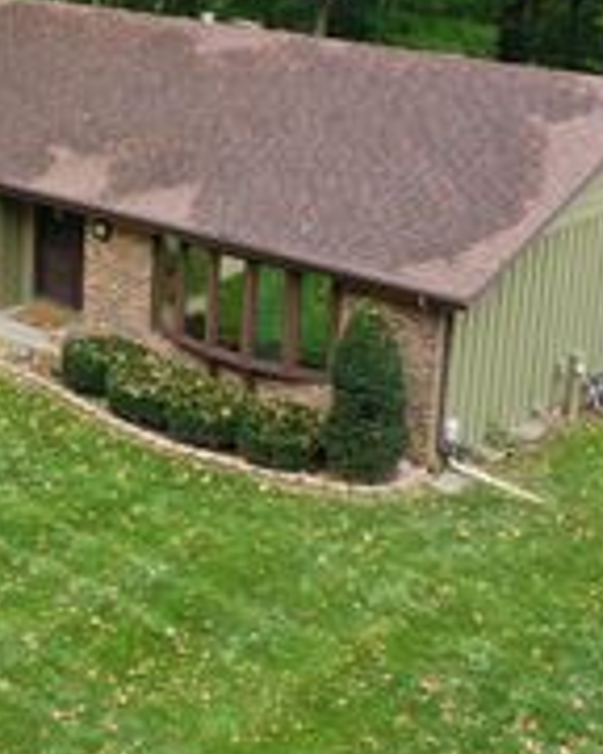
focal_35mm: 73
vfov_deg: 25.7
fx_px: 1628
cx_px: -176
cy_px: 165
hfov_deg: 19.4
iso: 100
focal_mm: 10.26
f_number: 5.6
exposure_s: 1/25
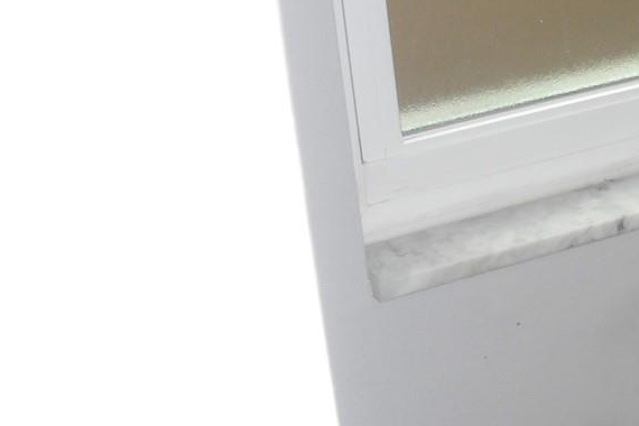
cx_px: 856
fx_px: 1970
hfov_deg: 17.2
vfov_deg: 12.3
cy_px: 291
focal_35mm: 111
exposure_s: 1/60
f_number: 2.8
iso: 100
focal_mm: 6.2
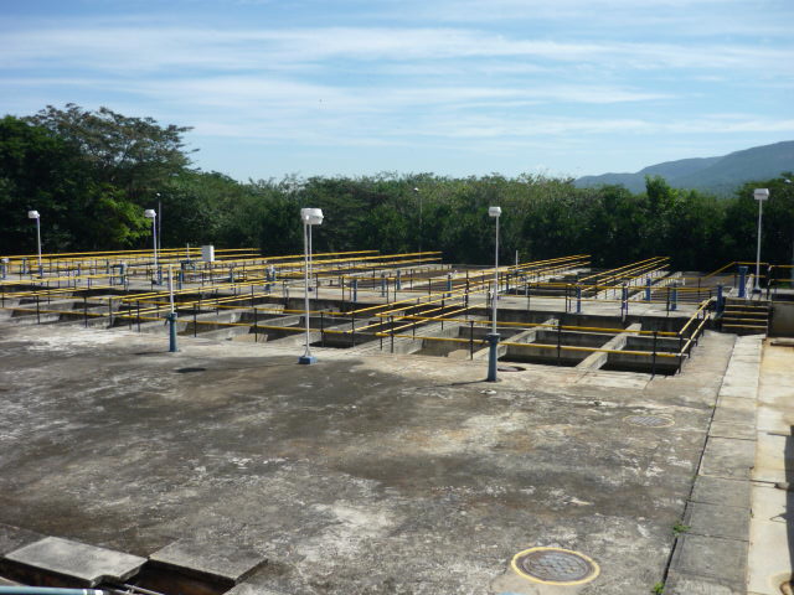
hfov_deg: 55.4
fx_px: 757
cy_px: 298
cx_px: 397
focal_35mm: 33
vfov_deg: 42.9
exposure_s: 1/200
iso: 100
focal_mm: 5.5
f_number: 8
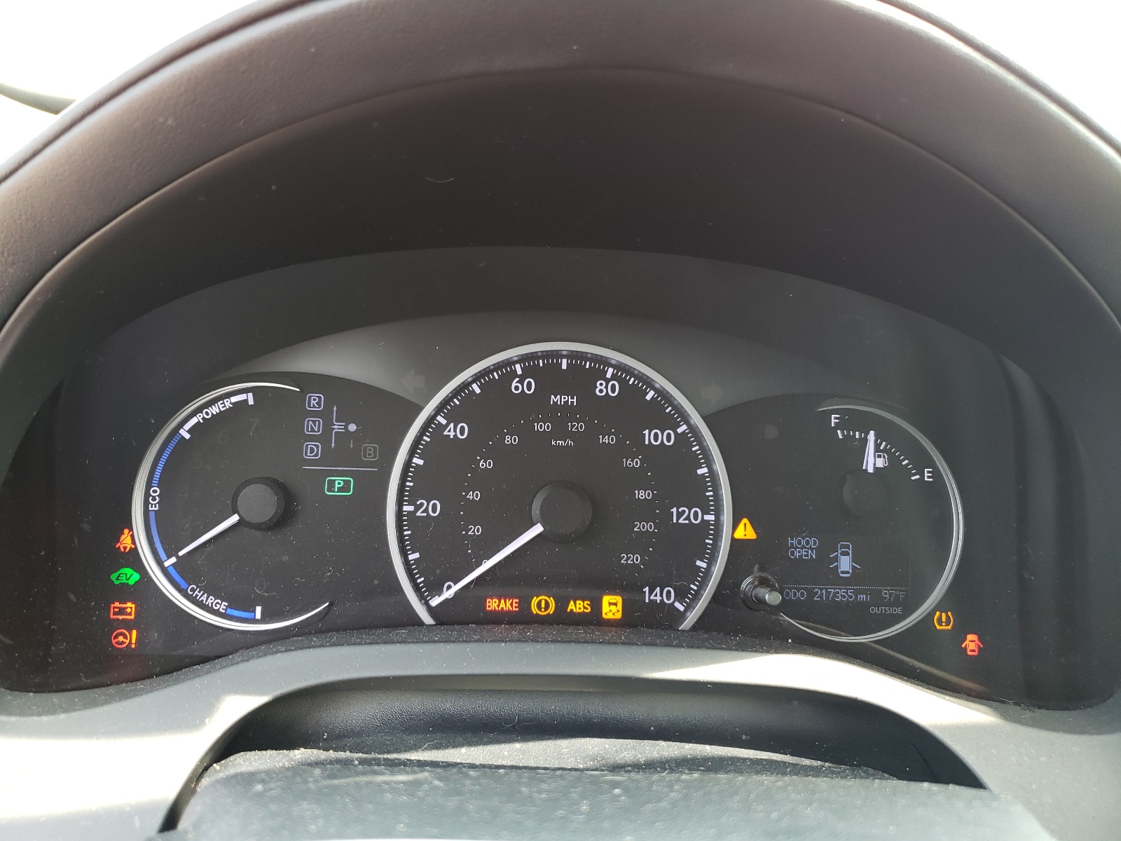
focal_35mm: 26
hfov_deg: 67.3
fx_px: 842
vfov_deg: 53.1
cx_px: 560
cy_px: 420
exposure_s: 1/60.2
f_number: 1.5
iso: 64
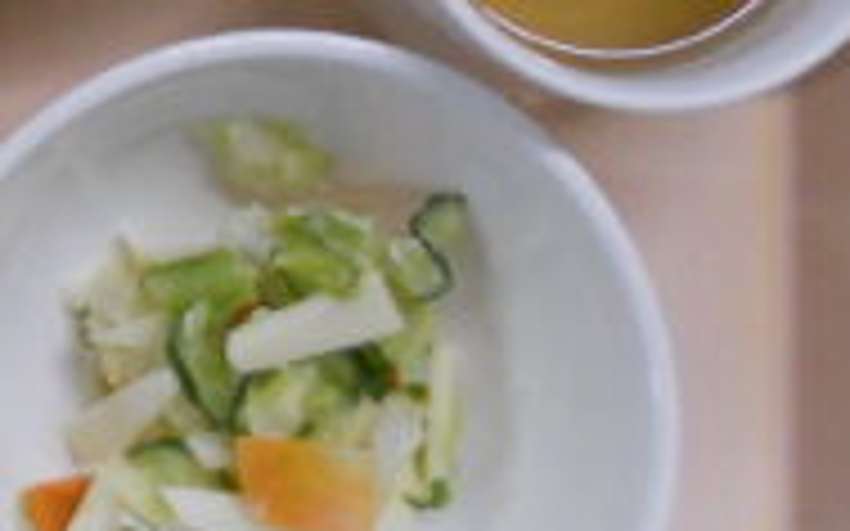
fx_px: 2686
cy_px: 72
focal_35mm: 116
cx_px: -216
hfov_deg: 17.0
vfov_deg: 11.2
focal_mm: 4.9
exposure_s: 1/100
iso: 400
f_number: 3.2
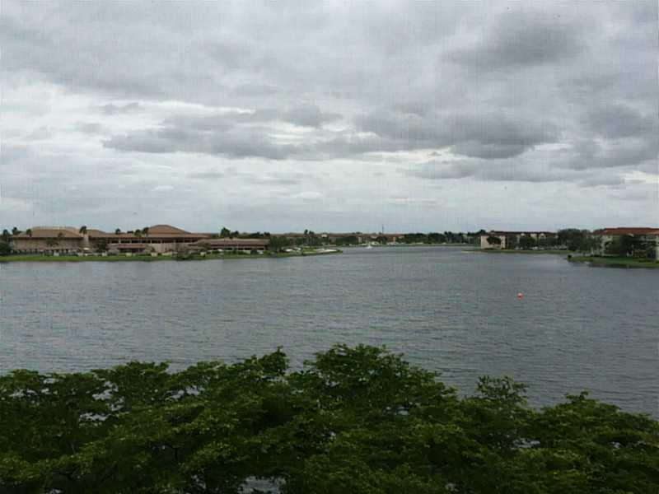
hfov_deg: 61.7
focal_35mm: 29
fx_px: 552
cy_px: 247
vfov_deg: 48.2
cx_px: 330
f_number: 2.2
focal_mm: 4.15
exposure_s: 1/775
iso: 32
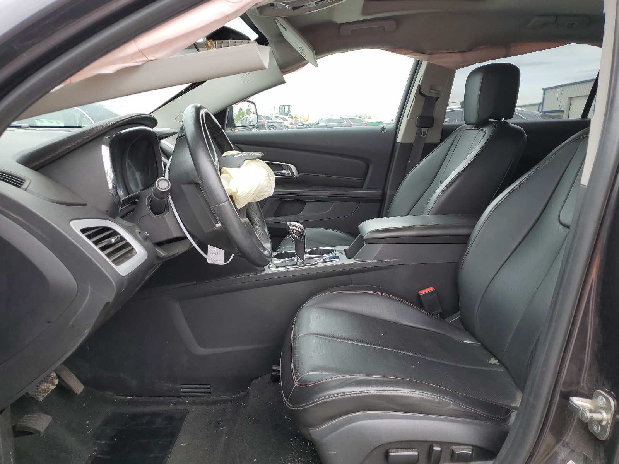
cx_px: 310
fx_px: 465
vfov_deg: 53.1
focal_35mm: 26
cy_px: 232
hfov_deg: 67.3
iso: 50
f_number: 1.5
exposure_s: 1/385
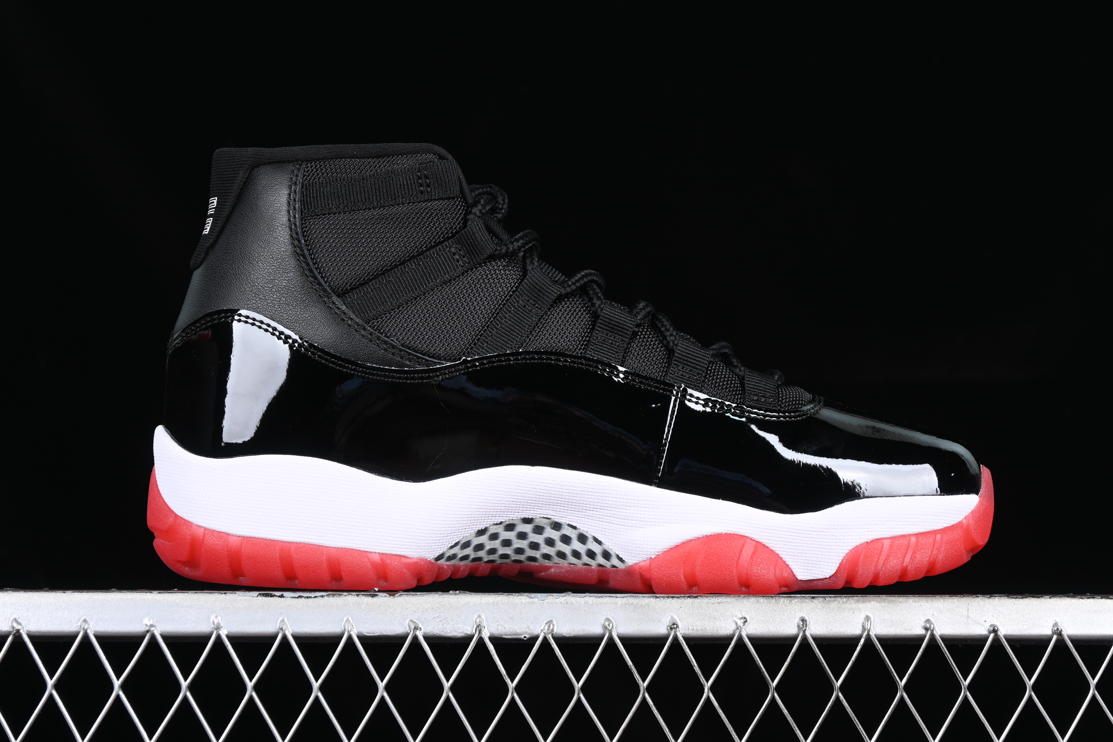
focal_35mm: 75
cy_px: 371
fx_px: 2319
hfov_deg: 27.0
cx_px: 556
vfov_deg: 18.2
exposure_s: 1/60
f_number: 6.3
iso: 160
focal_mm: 50
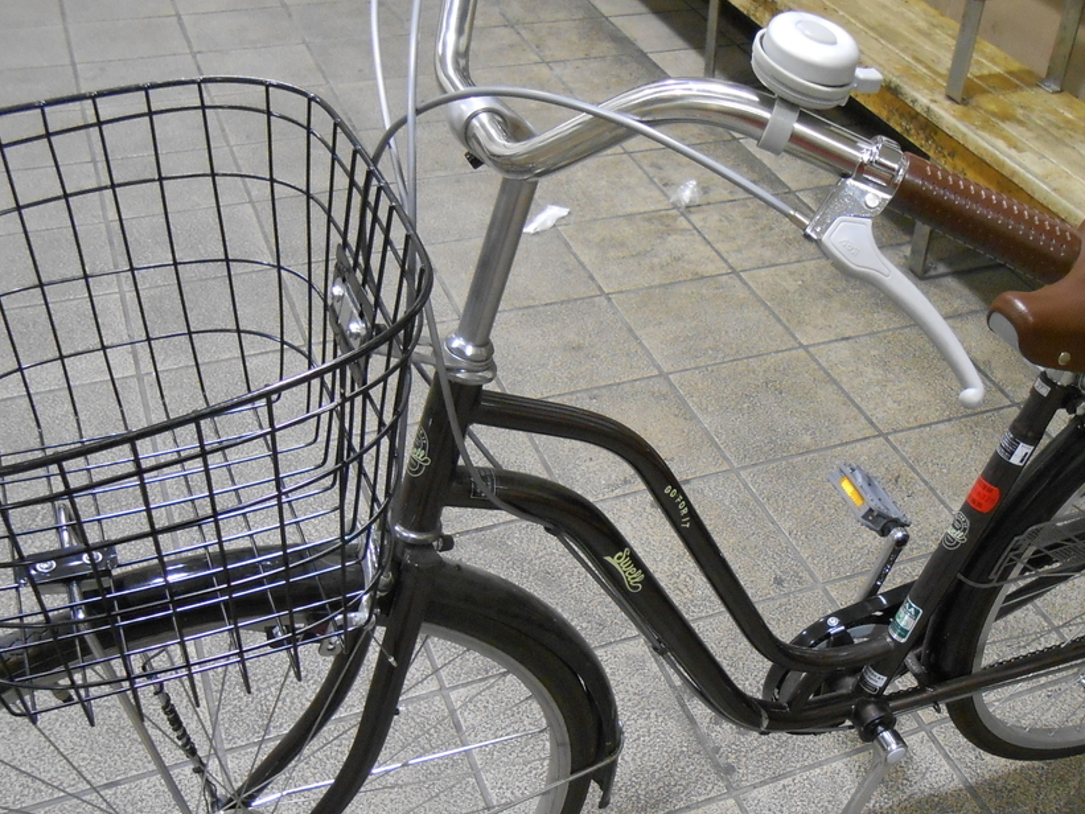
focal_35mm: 38
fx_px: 1191
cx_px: 678
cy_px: 530
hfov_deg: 48.5
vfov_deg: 37.4
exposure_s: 1/30
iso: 400
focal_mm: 4.6
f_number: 3.5
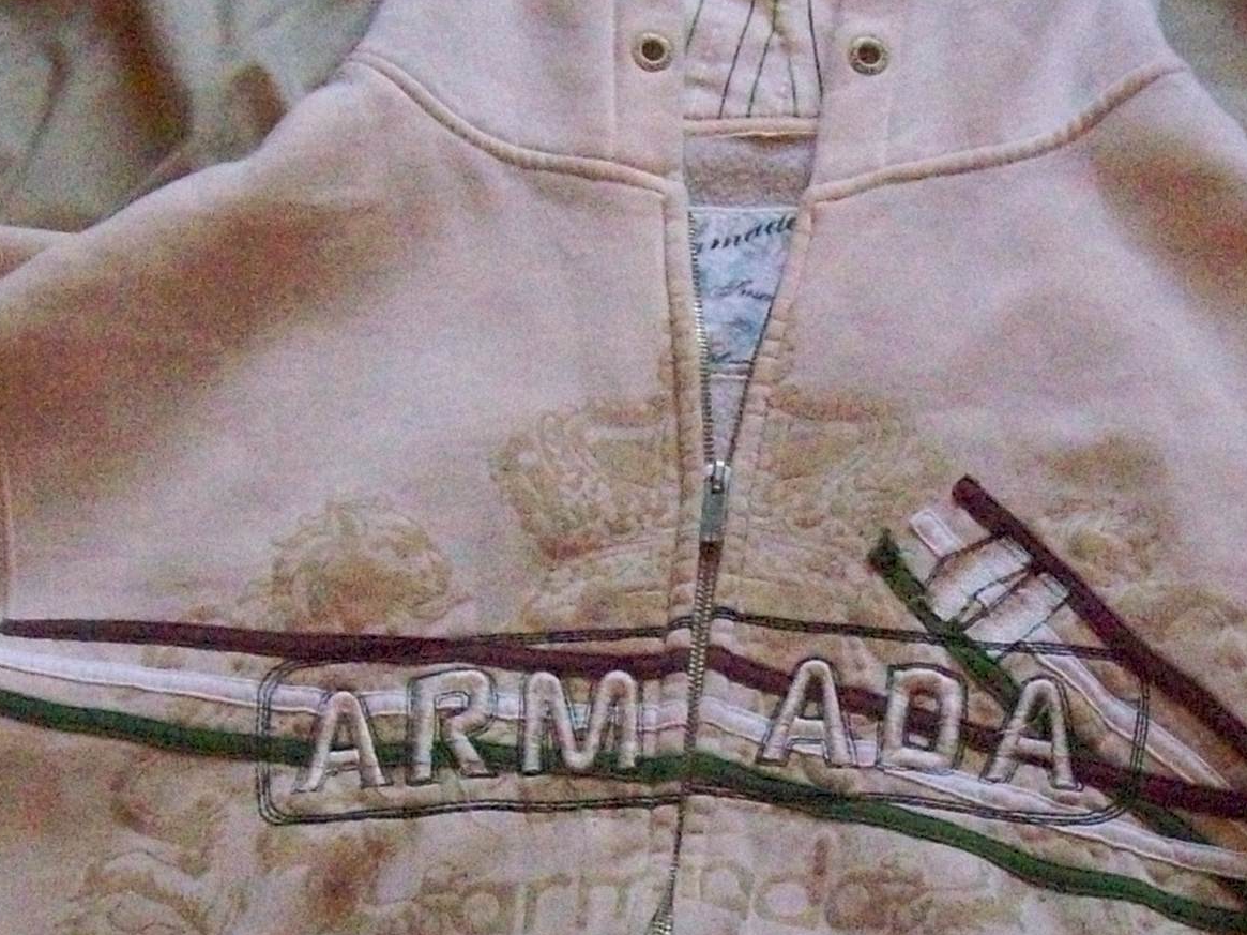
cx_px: 763
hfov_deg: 22.2
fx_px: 3169
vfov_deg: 16.6
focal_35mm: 88
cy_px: 779
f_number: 2.7
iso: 800
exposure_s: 1/128
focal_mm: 6
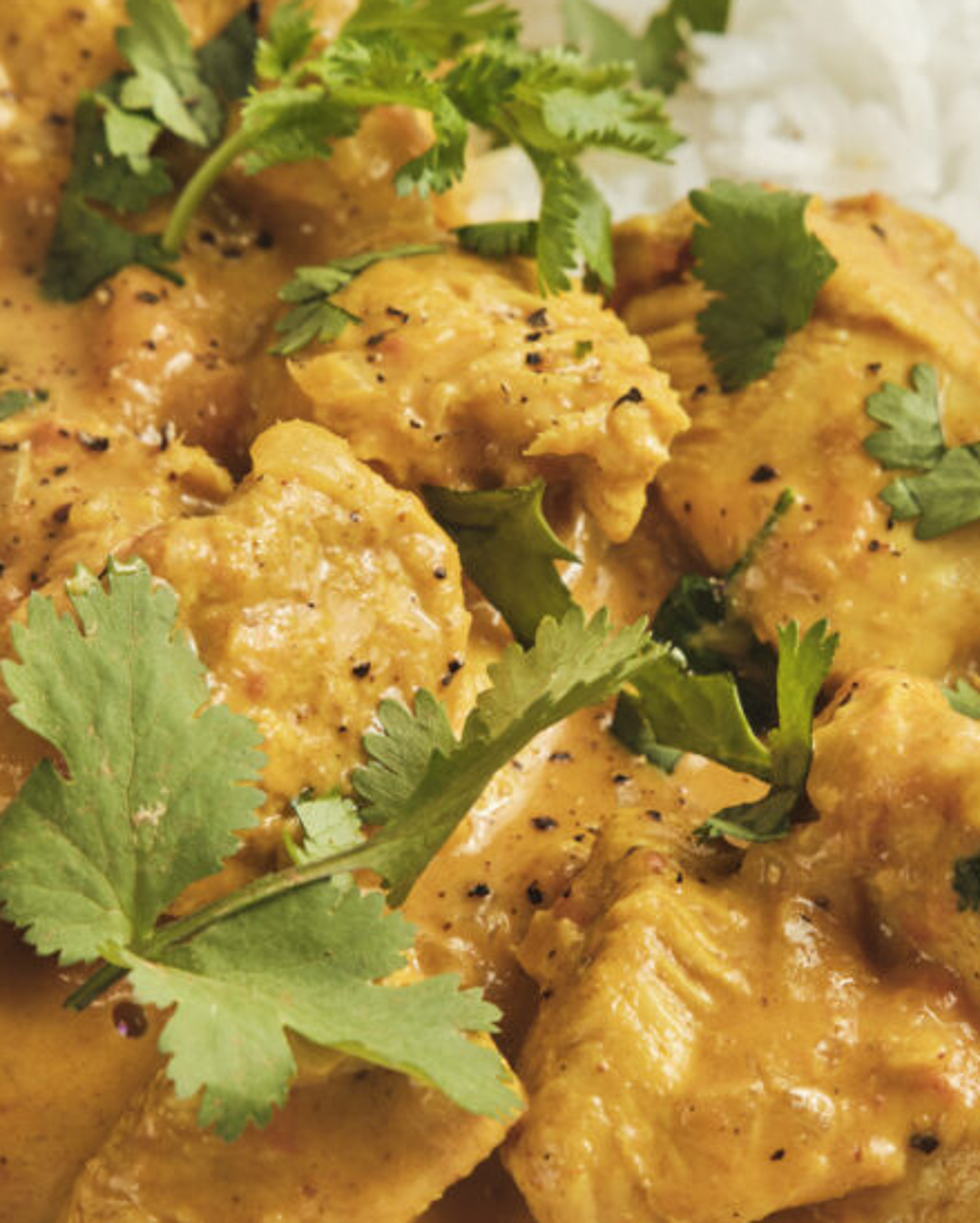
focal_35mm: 184
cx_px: 615
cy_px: 612
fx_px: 6665
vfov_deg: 10.5
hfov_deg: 8.4
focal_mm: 70
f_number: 8
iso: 160
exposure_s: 1/250
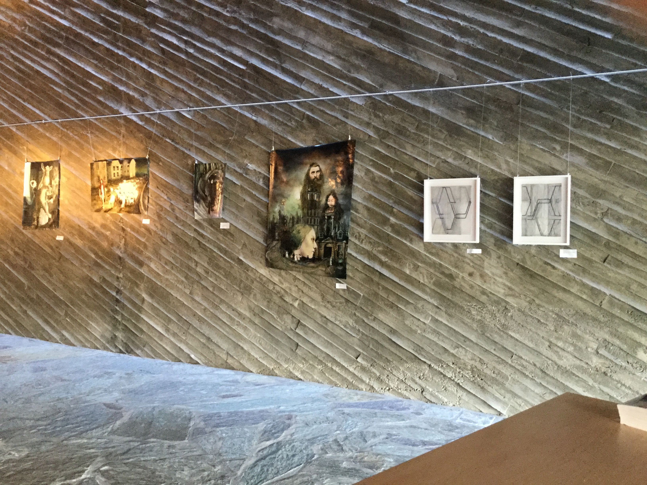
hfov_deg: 58.4
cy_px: 242
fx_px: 579
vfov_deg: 45.4
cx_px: 324
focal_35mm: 31
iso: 200
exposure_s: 1/25
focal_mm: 3.3
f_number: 2.4
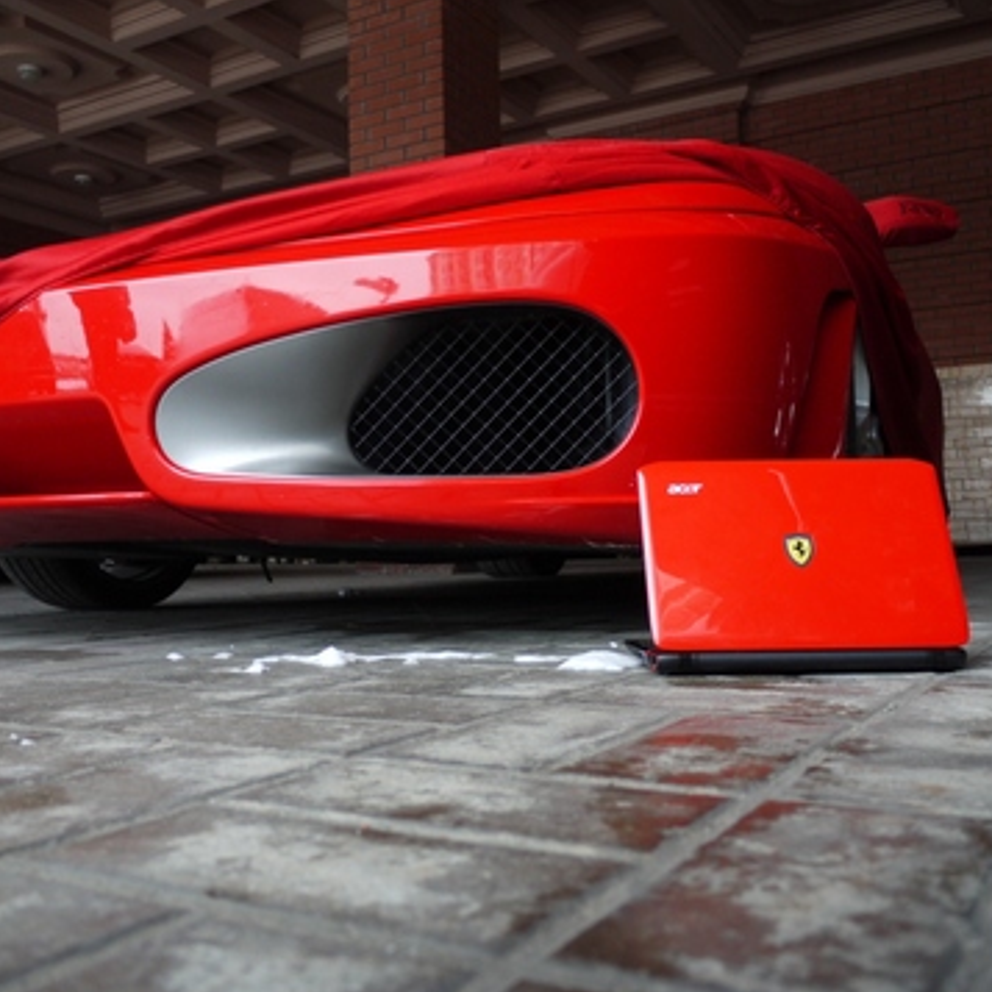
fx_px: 1102
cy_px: 489
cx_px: 453
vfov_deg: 48.4
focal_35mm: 34
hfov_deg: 48.4
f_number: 3.5
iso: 320
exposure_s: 1/30
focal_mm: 14
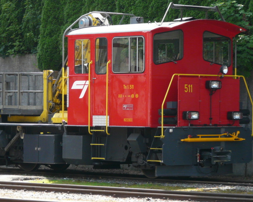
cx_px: 134
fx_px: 1386
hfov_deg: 10.4
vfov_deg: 8.4
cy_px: 83
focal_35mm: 185
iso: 160
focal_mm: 19.7
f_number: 4
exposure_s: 1/250
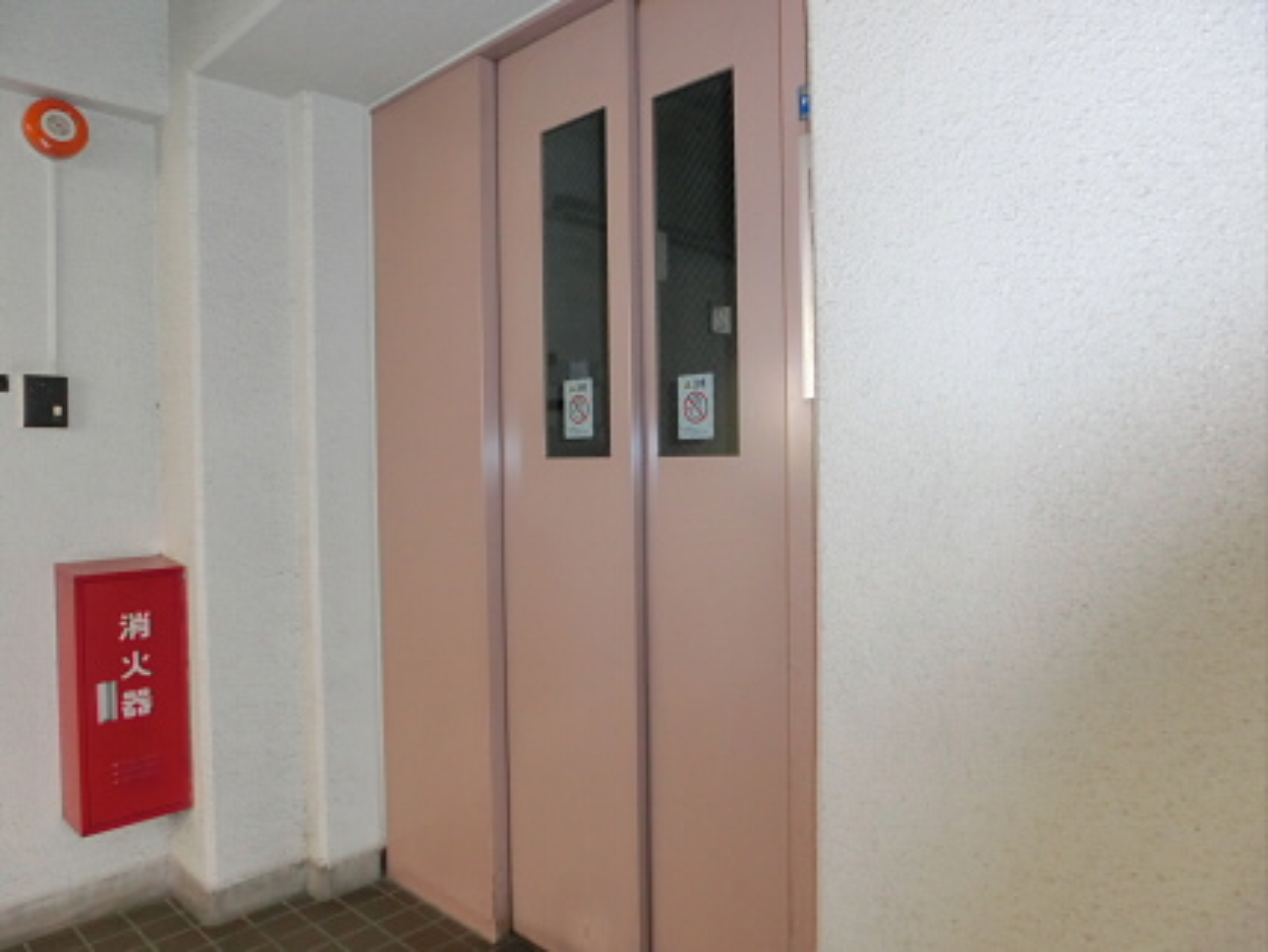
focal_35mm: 24
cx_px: 634
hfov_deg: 71.6
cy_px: 476
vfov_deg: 56.9
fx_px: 880
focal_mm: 4.24
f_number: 3
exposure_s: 1/60
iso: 400
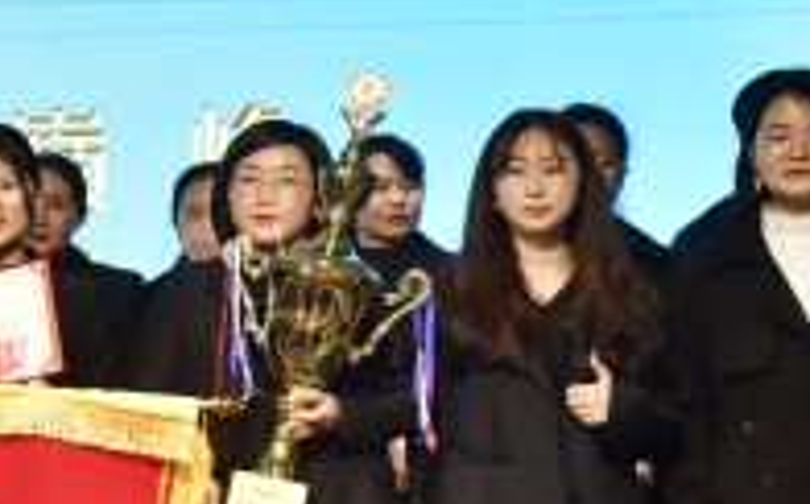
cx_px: -318
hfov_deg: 13.3
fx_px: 3307
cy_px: 256
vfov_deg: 8.7
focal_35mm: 150
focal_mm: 48
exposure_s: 1/160
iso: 2000
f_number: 4.5
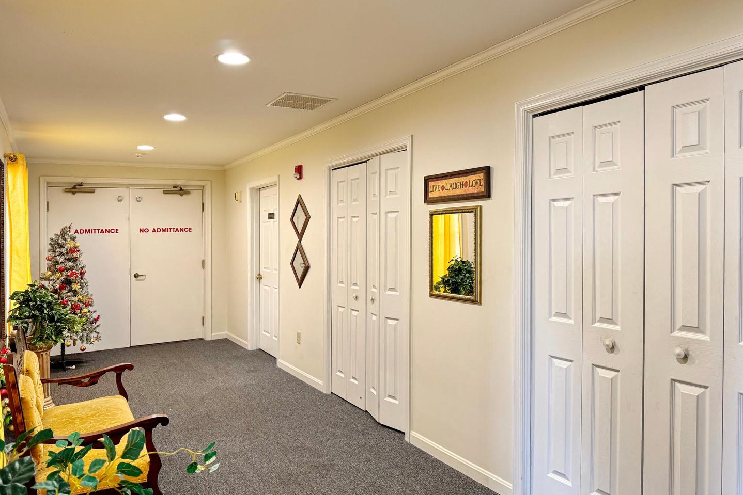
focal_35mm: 25
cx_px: 372
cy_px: 267
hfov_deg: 71.5
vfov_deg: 51.2
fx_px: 516
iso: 160
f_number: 1.78
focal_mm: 6.76
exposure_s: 1/60
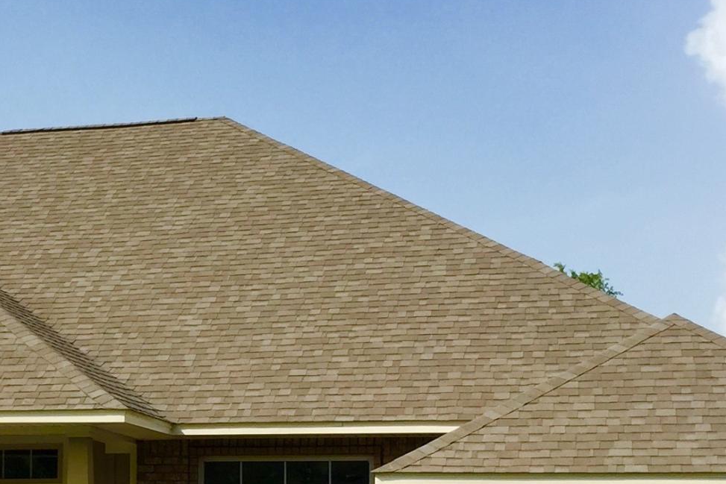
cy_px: 436
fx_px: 1876
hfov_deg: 21.0
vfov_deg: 14.6
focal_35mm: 93
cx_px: -28
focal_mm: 4.15
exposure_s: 1/1276
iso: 32
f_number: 2.2
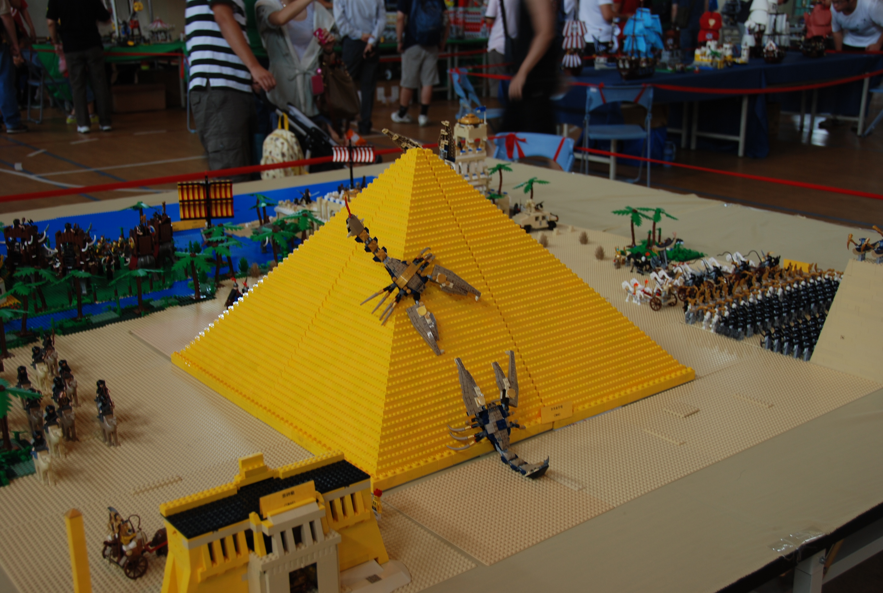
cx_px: 442
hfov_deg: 46.3
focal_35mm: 42
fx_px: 1032
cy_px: 296
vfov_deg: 32.0
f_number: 4
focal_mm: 28
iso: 100
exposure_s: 1/10
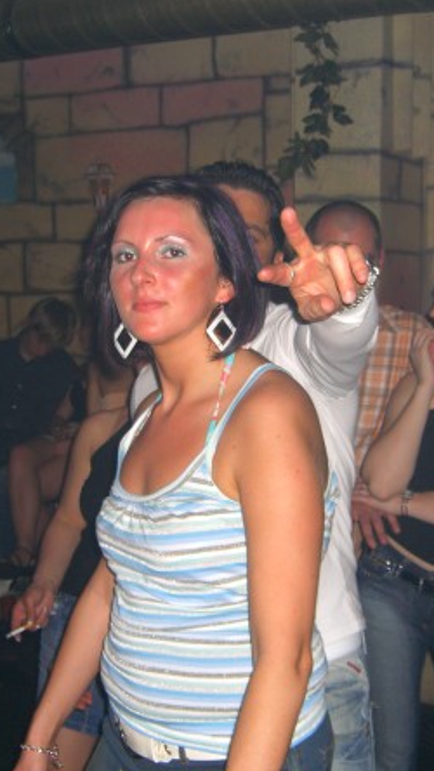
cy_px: 384
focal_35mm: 56
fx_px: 1145
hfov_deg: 21.4
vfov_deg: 37.2
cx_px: 252
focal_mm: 7.9
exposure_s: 1/60
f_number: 2.8
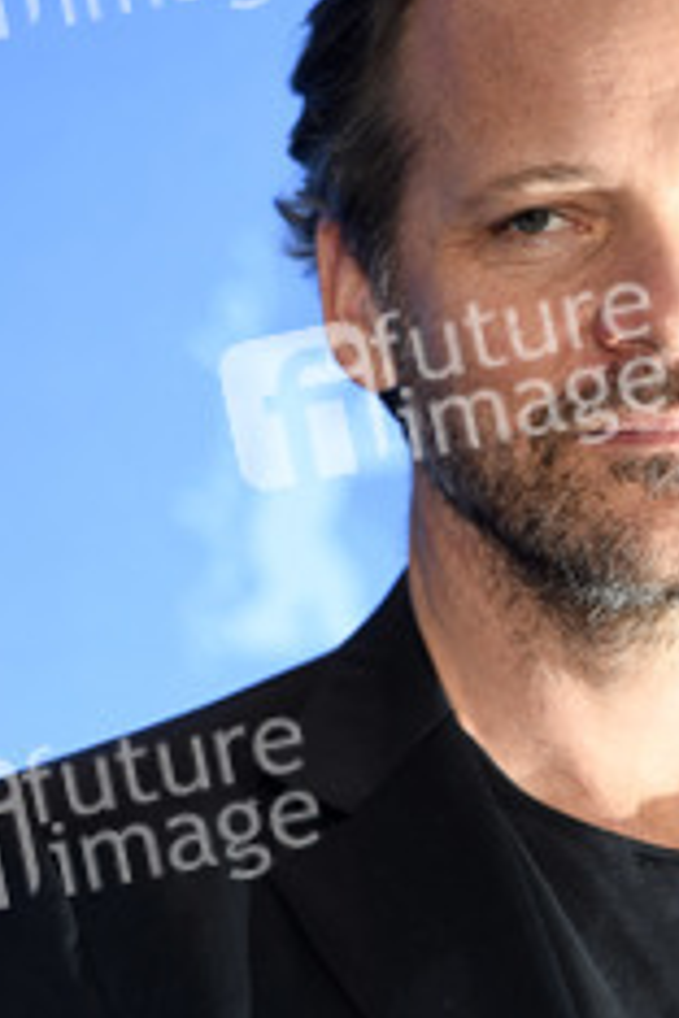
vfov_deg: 6.5
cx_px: 570
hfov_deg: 4.3
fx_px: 8939
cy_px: 605
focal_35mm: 316
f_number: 3.2
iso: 800
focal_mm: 185
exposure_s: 1/400
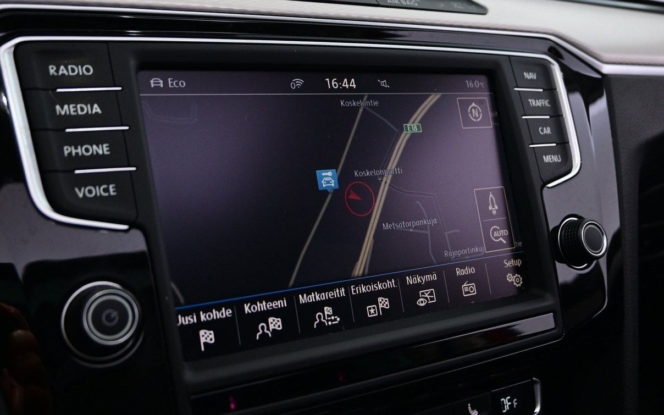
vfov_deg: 31.2
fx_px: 742
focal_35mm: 41
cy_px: 188
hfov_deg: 48.2
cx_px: 345
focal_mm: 20
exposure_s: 1/30
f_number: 3.8
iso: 1250
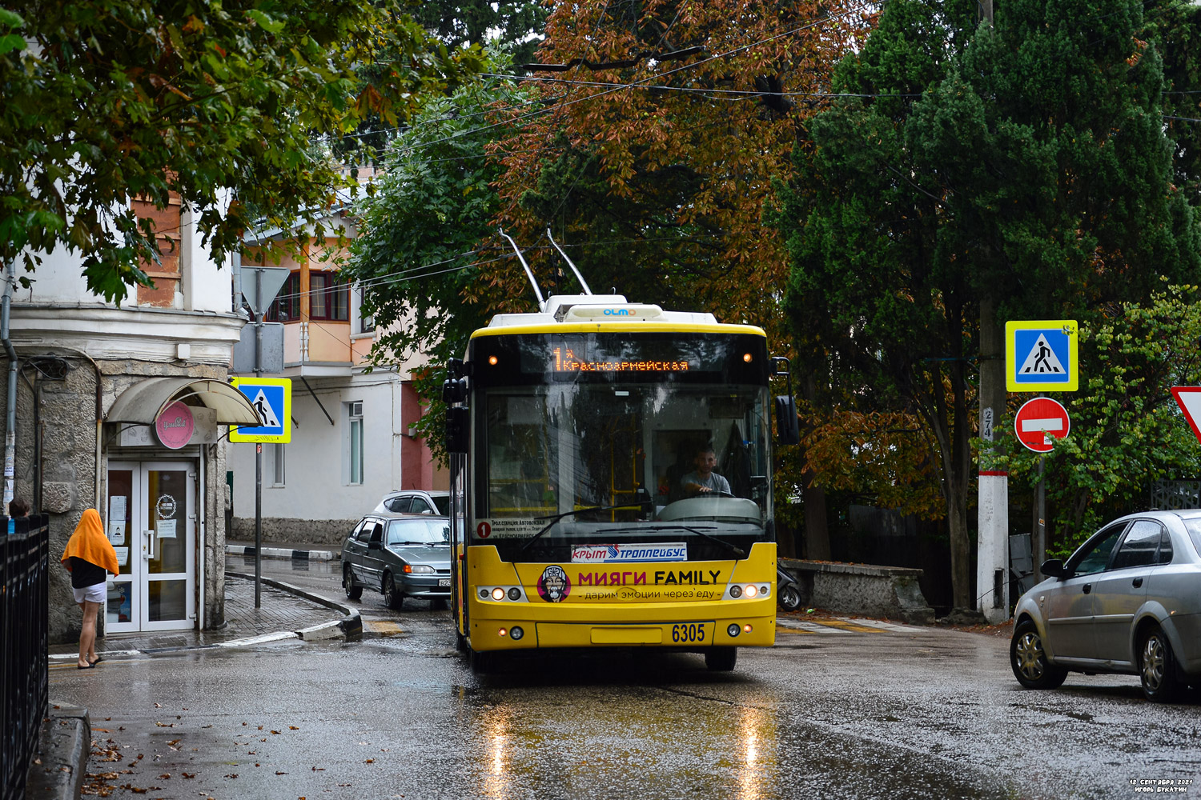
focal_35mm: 72
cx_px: 600
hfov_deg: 28.1
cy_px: 400
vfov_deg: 18.9
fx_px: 2402
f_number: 5.6
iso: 200
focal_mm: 48
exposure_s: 1/80
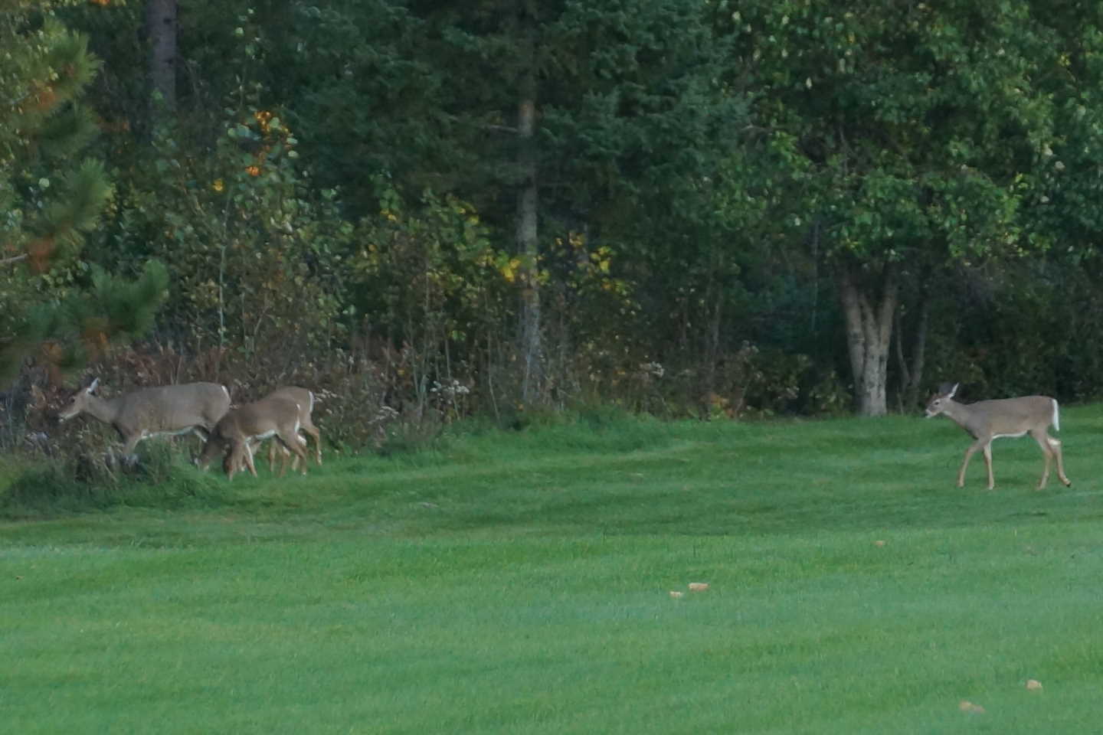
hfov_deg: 15.2
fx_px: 4136
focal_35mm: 135
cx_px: 552
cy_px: 368
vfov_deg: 10.2
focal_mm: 90
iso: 500
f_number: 5.6
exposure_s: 1/160
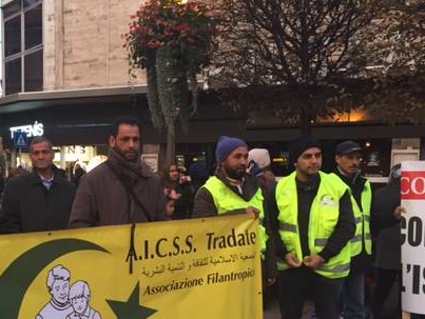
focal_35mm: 46
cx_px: 96
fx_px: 565
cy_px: 219
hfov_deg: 39.8
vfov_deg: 31.3
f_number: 2.2
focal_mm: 4.15
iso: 125
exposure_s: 1/33
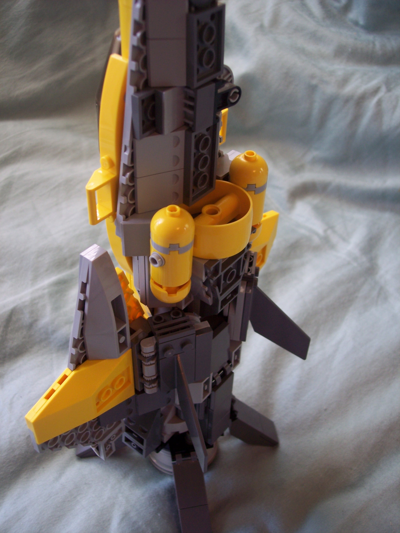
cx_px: 200
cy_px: 266
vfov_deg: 47.9
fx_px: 601
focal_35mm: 39
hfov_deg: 36.8
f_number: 3.4
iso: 100
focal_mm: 8
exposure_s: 1/10
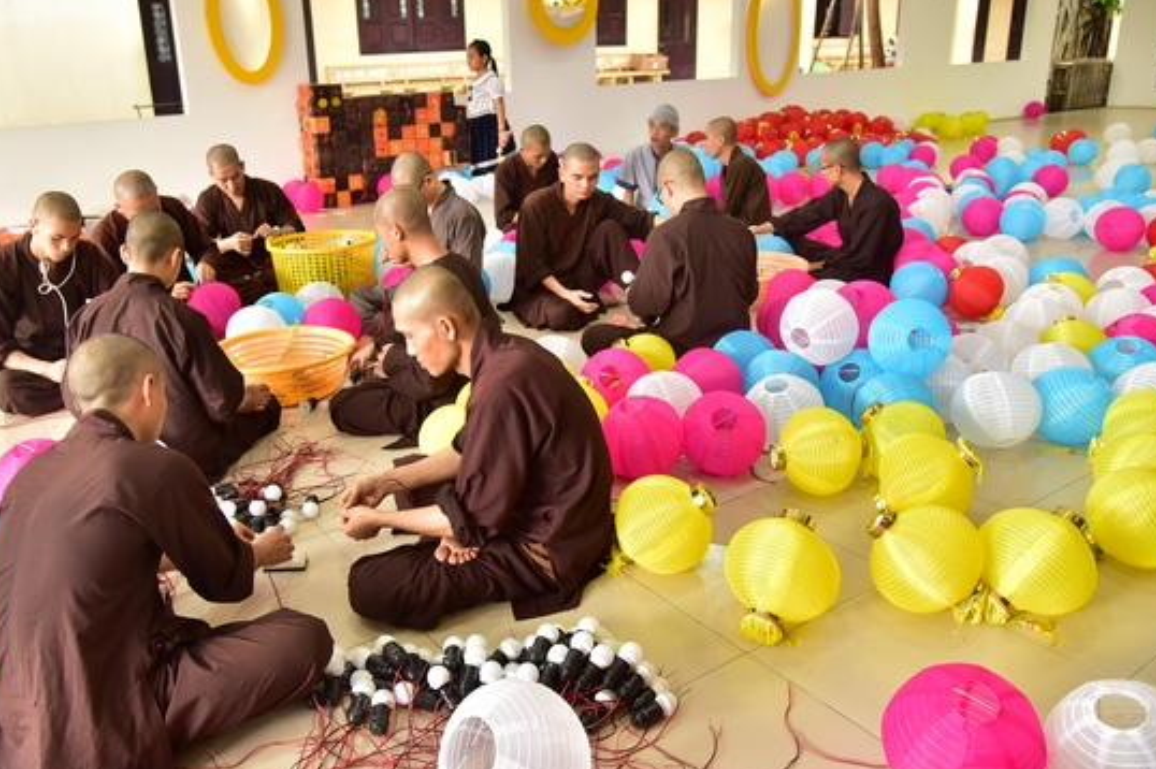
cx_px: 509
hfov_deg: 63.5
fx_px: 931
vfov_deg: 44.9
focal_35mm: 29
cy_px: 390
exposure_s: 1/40
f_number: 4
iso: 500
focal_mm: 24
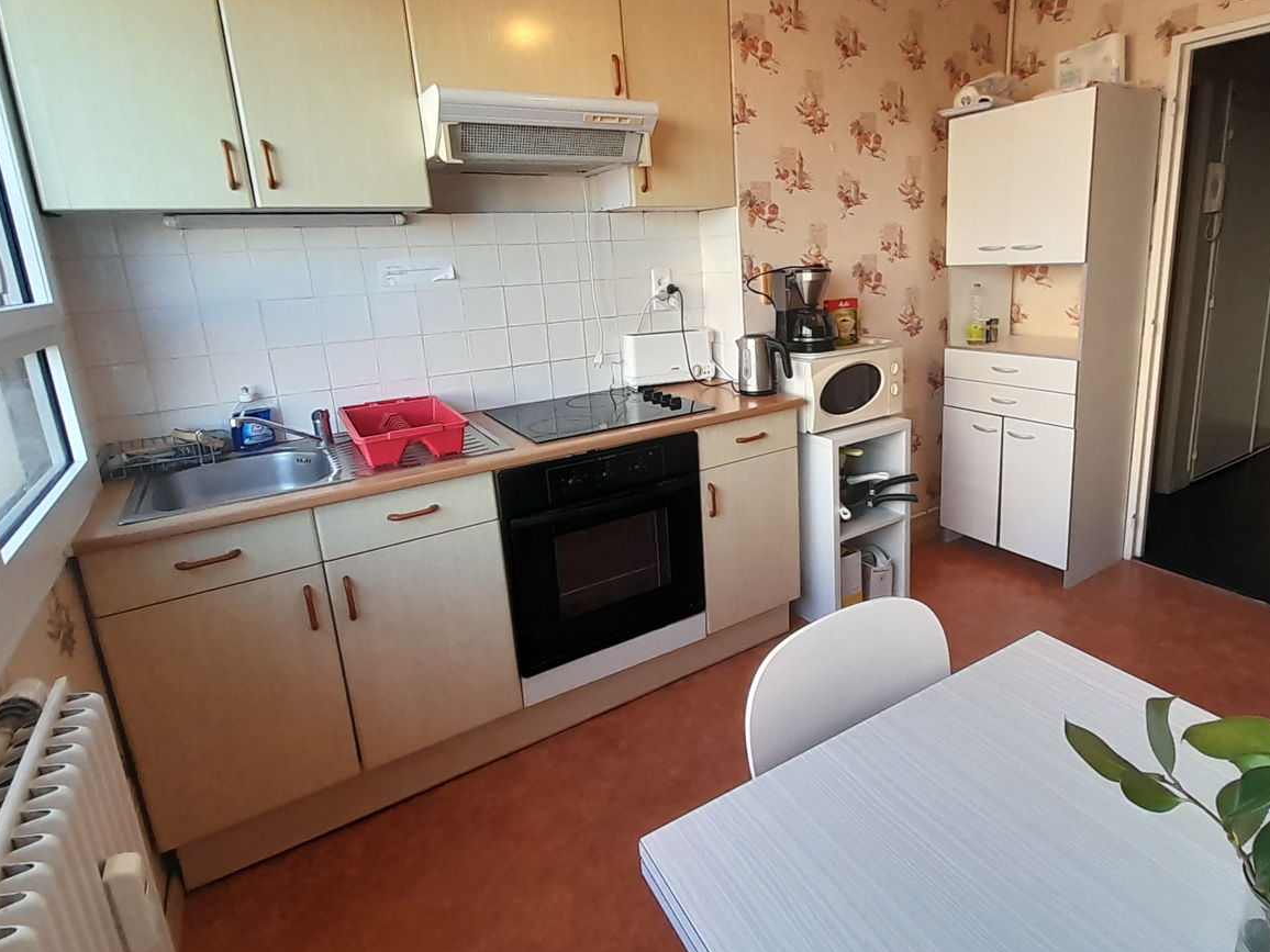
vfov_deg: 71.2
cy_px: 411
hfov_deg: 87.3
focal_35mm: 18
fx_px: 660
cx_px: 715
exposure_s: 1/50
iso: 64
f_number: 2.2
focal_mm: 1.13
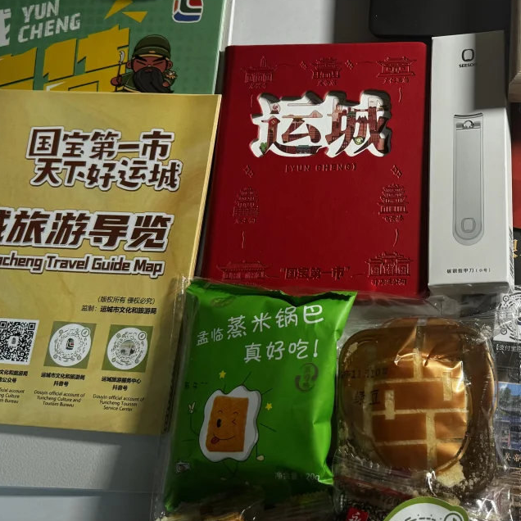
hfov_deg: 34.2
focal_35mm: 48
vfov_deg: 35.1
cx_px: 424
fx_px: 817
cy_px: 181
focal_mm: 6.76
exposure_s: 1/100
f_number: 1.78
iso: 125
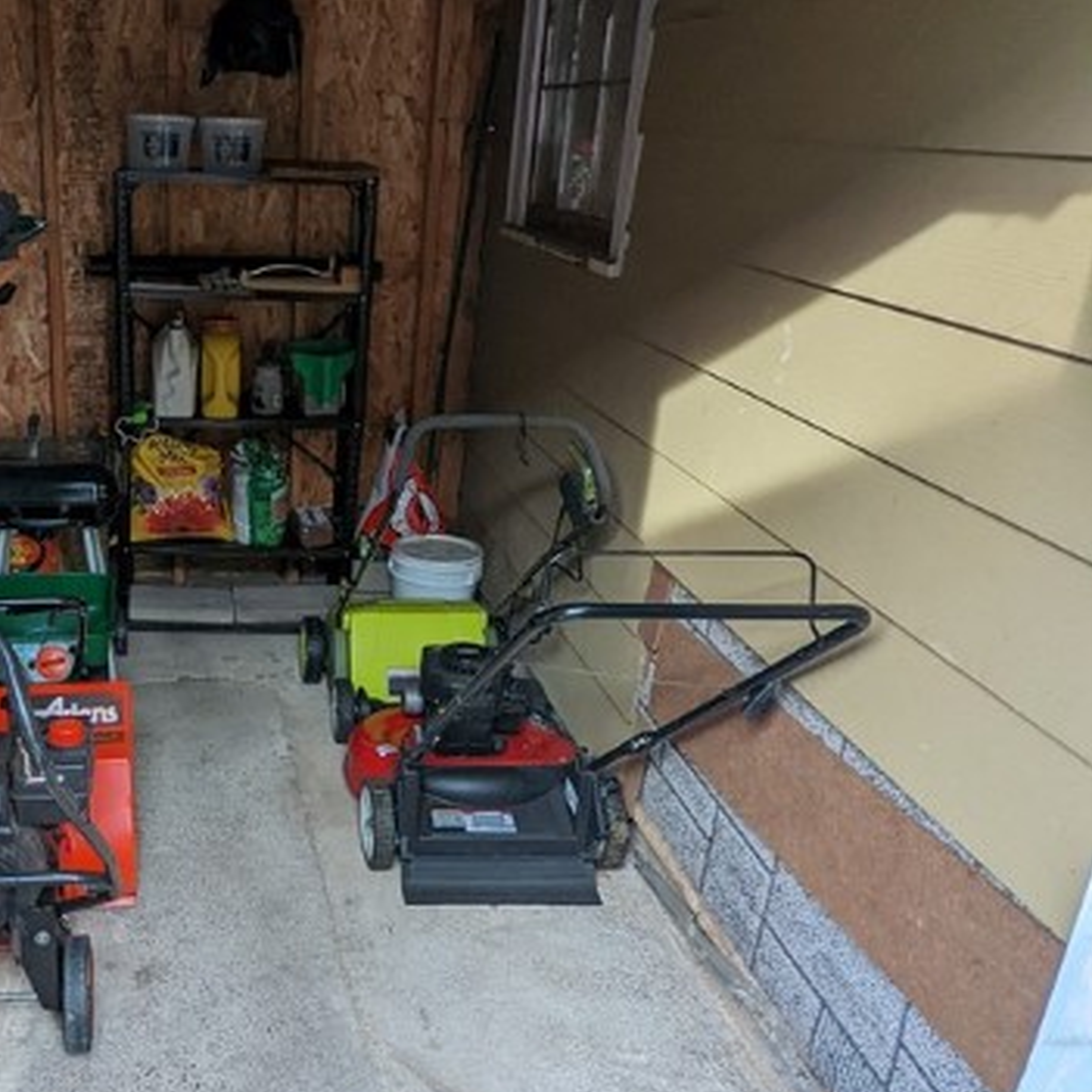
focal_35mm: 31
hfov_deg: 49.1
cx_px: 199
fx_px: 1106
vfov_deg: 52.5
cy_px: 541
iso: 120
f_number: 2.2
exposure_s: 1/220
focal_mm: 2.35
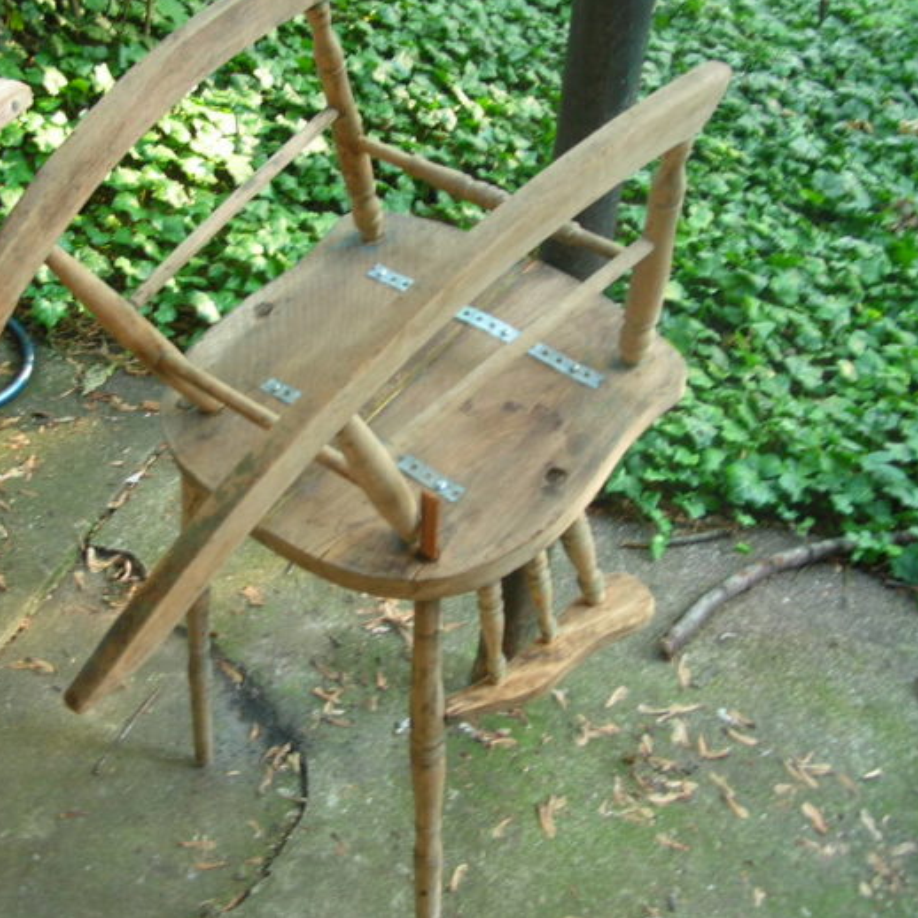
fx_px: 1290
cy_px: 456
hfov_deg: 39.0
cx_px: 354
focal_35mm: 43
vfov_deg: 39.2
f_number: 2.7
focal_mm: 6
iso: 50
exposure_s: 1/5.6
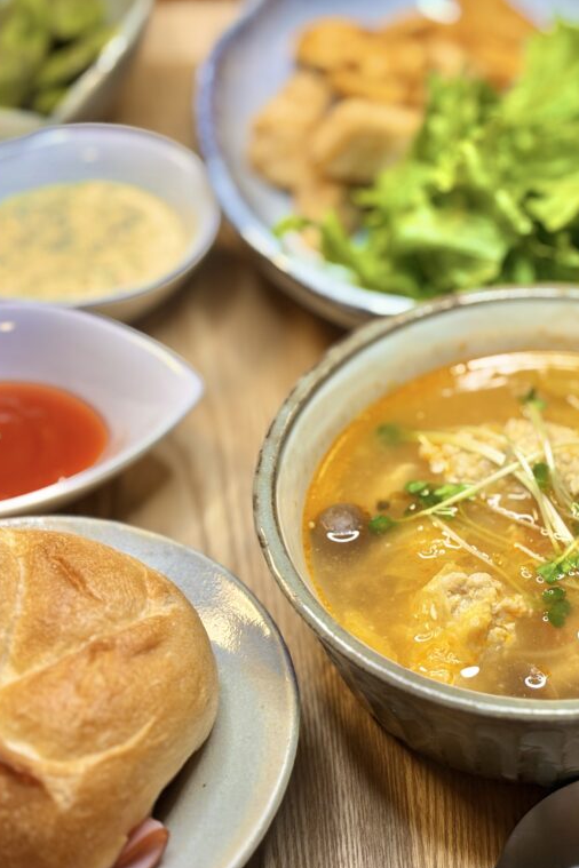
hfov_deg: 18.3
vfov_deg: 27.7
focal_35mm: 73
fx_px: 1761
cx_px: 533
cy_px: 435
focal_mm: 5.96
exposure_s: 1/60
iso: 64
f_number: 1.6
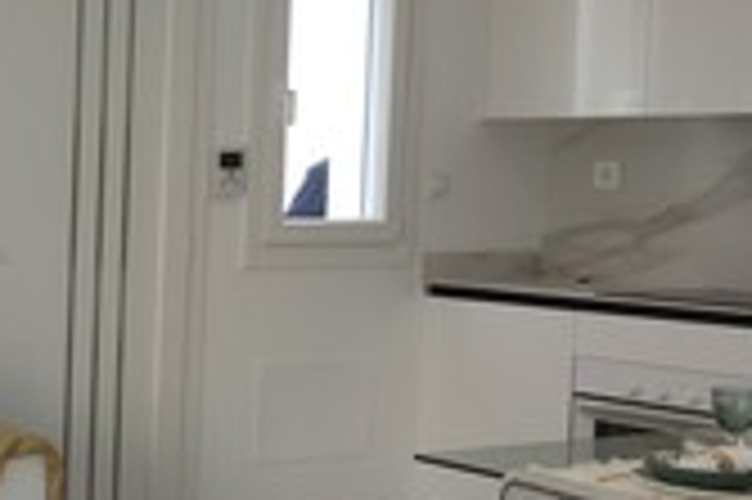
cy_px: 286
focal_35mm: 78
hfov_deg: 22.5
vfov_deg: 17.4
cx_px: -297
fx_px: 1628
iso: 61
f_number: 1.9
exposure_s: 1/50
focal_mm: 6.04
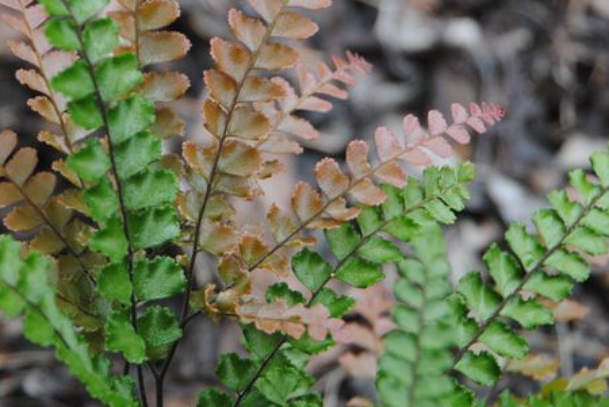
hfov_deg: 6.4
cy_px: 130
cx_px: 195
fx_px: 5435
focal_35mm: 321
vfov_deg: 4.3
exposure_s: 1/50
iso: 400
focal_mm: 130
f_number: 6
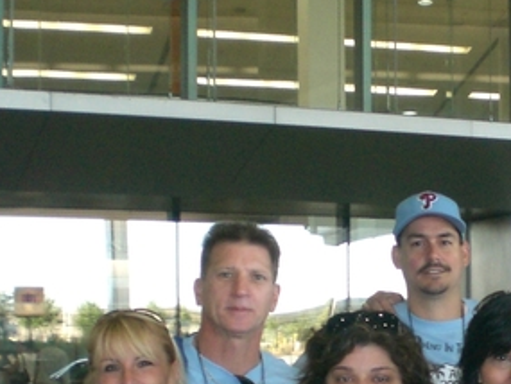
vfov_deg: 15.1
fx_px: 1418
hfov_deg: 19.9
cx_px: 504
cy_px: 395
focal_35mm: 96
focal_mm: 6.3
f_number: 3.1
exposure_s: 1/60
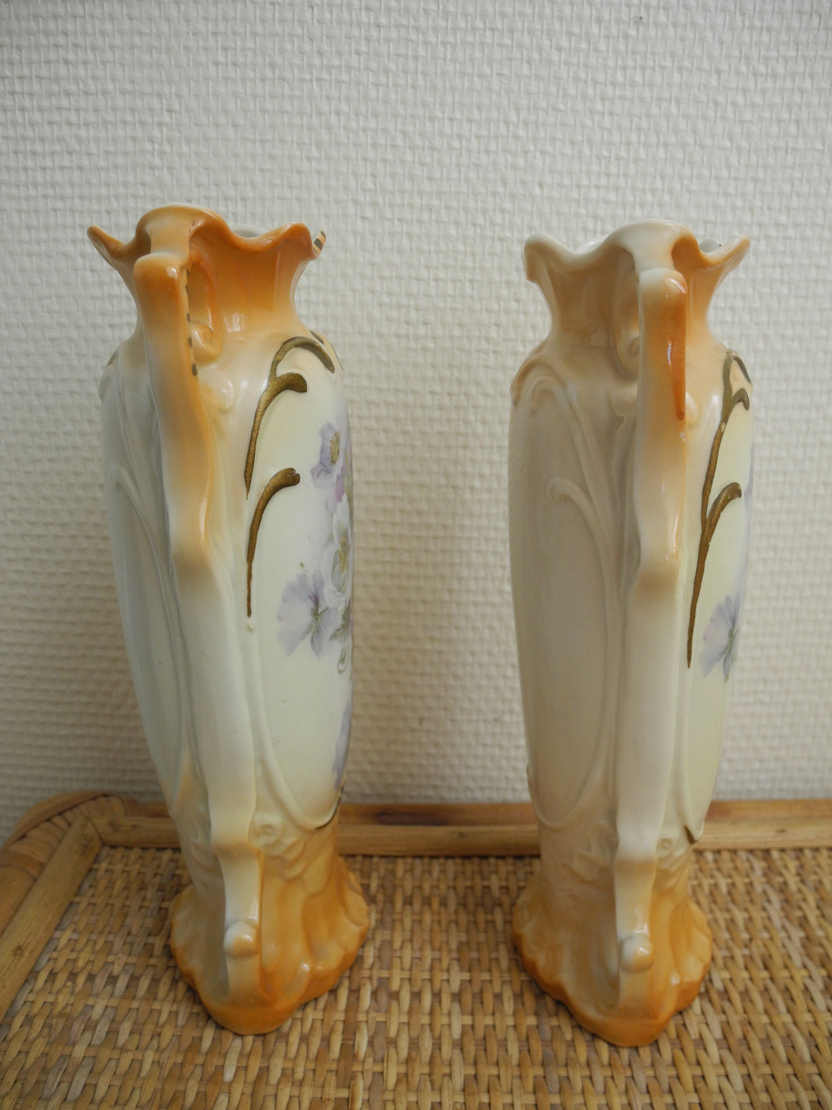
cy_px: 555
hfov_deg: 49.7
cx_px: 416
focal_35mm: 28
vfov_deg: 63.4
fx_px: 897
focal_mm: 6
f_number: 2.8
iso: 191
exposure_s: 1/30
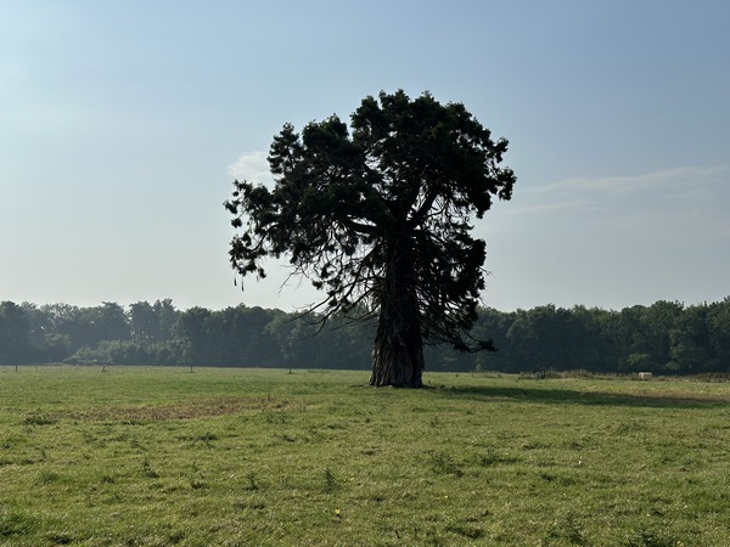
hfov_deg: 39.7
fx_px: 1012
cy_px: 274
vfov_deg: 30.3
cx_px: 365
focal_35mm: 48
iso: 64
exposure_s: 1/10870
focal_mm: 6.86
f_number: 1.78
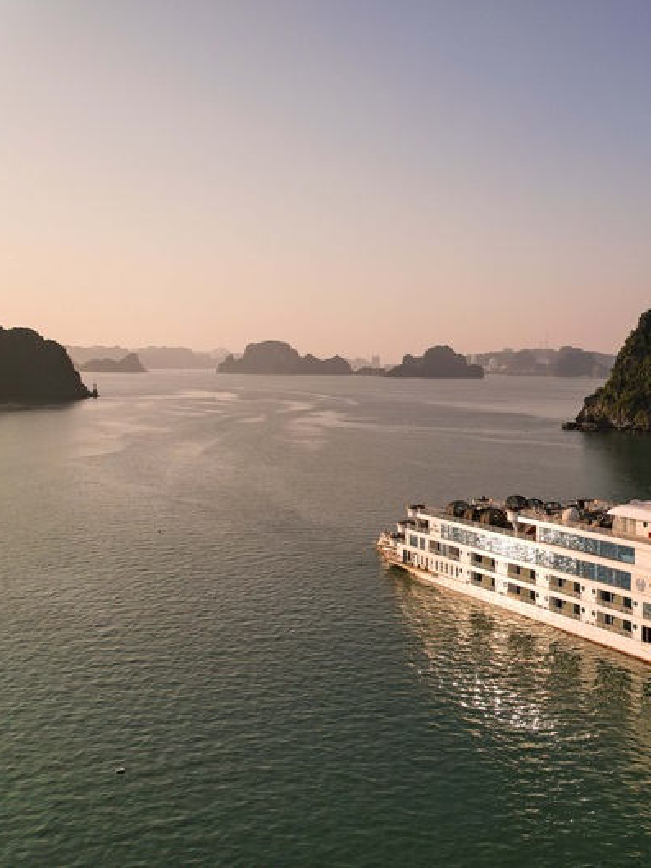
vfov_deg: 56.8
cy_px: 434
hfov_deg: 39.1
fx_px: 802
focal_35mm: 32
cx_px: 651
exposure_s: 1/3000
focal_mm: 8.38
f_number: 2.8
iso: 100
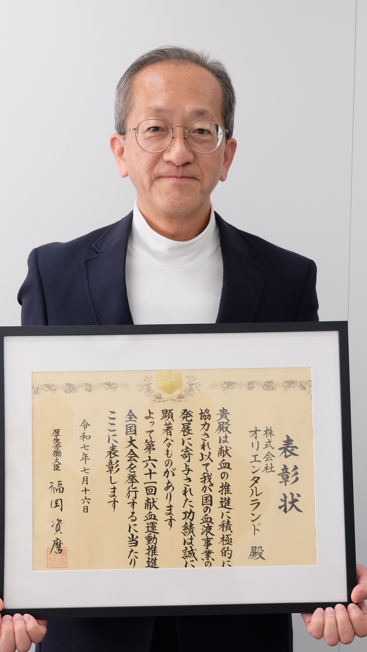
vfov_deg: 39.9
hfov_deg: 23.1
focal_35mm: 52
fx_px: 900
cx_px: 188
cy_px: 327
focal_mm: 22.3
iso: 400
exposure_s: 1/28
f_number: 3.2
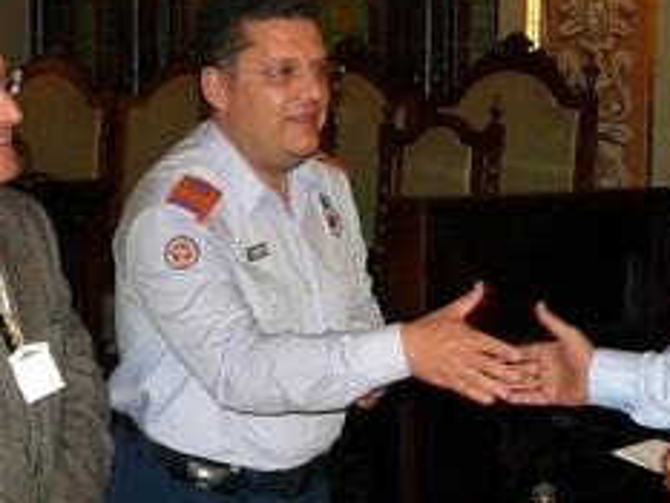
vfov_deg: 15.1
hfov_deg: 20.3
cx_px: 207
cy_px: 514
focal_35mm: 96
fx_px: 1859
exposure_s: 1/50
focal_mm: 5.8
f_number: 2.8
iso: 200
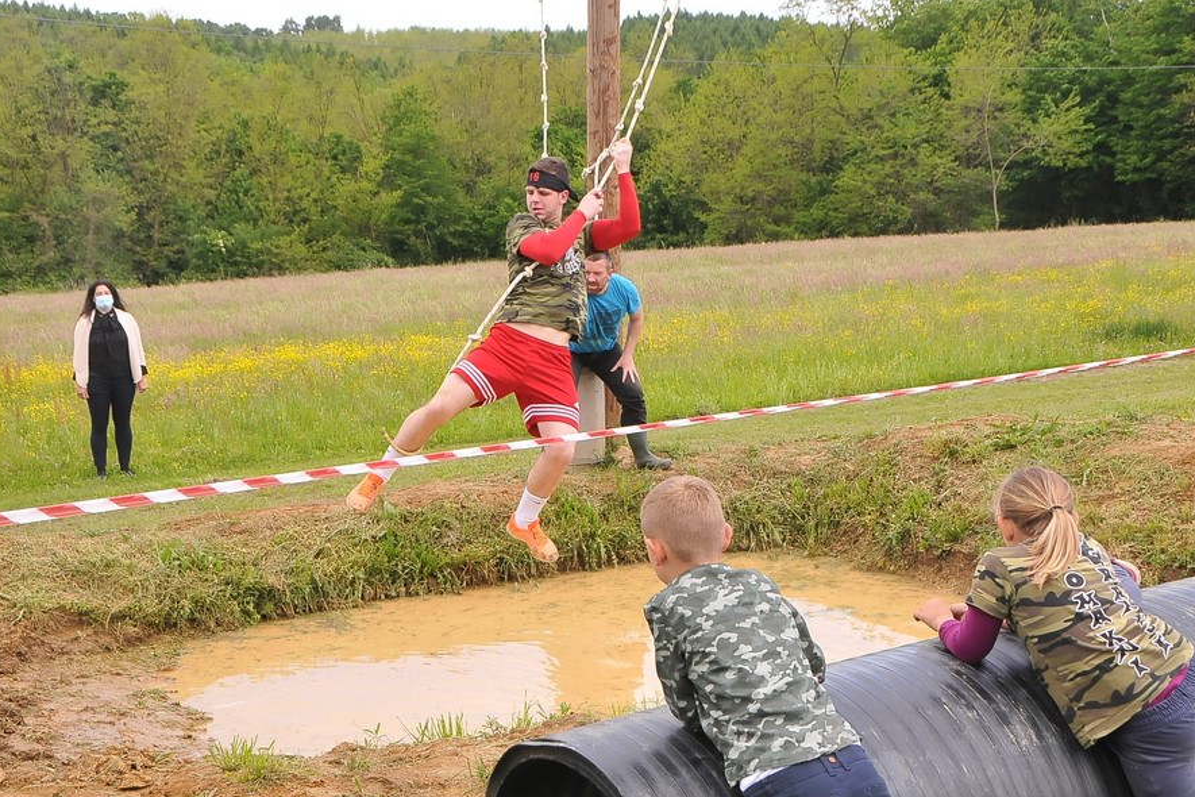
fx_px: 1776
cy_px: 404
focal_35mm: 54
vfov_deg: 25.3
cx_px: 598
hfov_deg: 37.2
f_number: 10
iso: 800
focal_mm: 35
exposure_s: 1/400
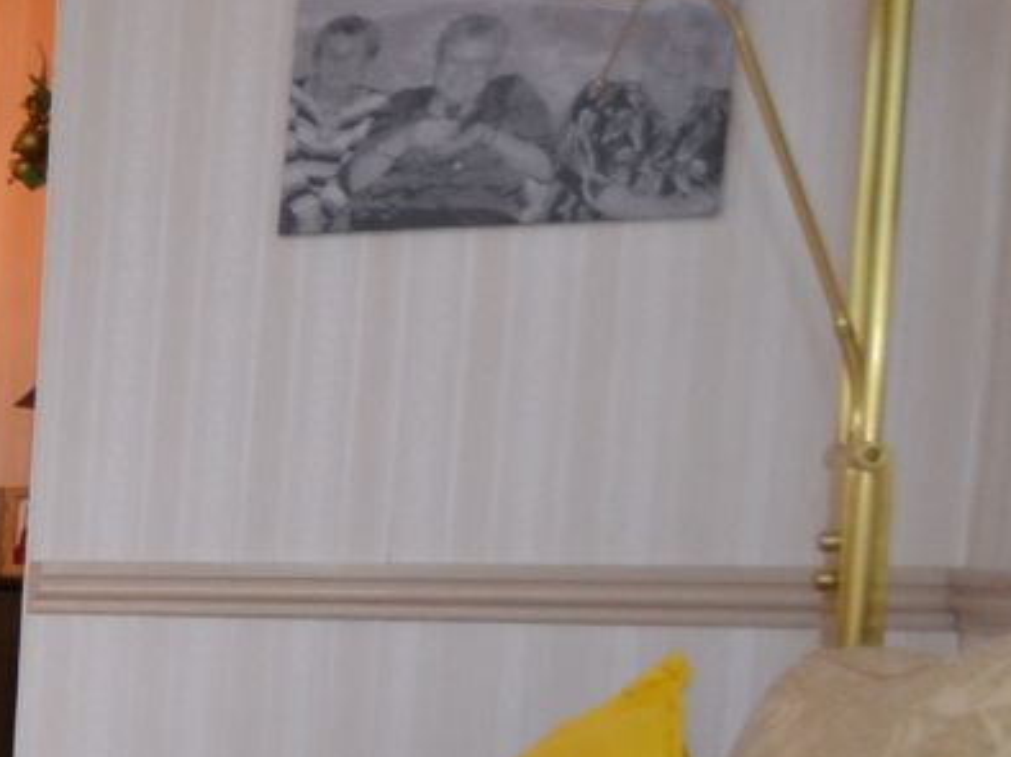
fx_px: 2189
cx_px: -1432
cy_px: 756
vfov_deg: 19.1
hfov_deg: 14.9
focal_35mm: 75
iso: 640
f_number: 3.5
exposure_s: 1/60
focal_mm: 10
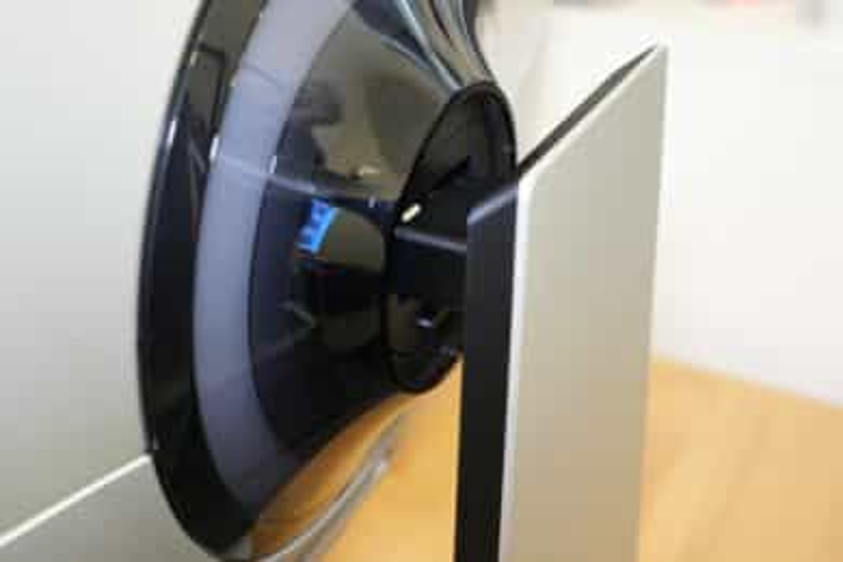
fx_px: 1381
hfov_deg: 33.9
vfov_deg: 23.0
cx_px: 422
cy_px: 281
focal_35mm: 59
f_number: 6.3
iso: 6400
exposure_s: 1/50
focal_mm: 59
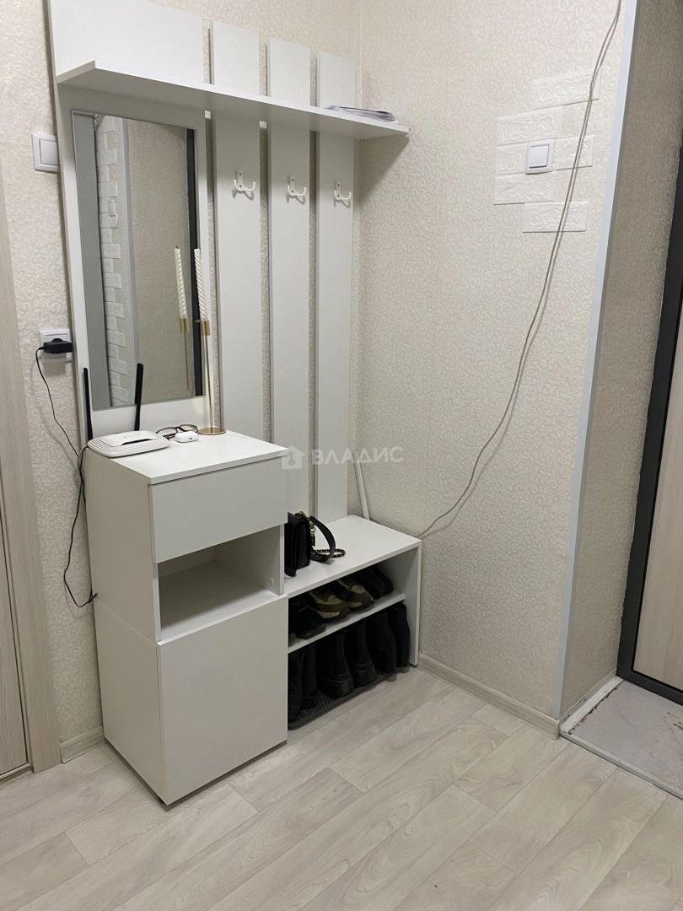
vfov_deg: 67.3
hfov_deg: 53.1
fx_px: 684
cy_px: 456
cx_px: 342
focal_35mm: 26
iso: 80
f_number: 1.8
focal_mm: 4.25
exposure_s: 1/50
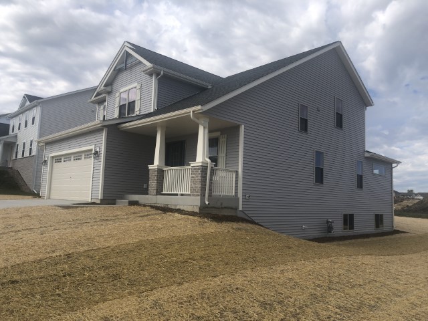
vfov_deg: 49.7
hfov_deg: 63.4
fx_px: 346
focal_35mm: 28
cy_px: 160
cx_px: 214
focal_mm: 4
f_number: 1.8
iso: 20
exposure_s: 1/2208
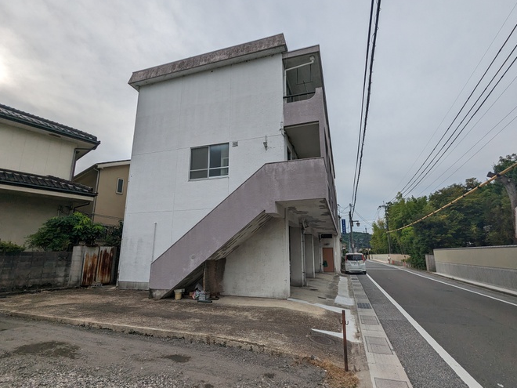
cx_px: 255
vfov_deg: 74.7
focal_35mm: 17
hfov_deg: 91.0
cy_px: 196
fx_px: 254
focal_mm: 2.35
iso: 50
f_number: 2.2
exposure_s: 1/2398
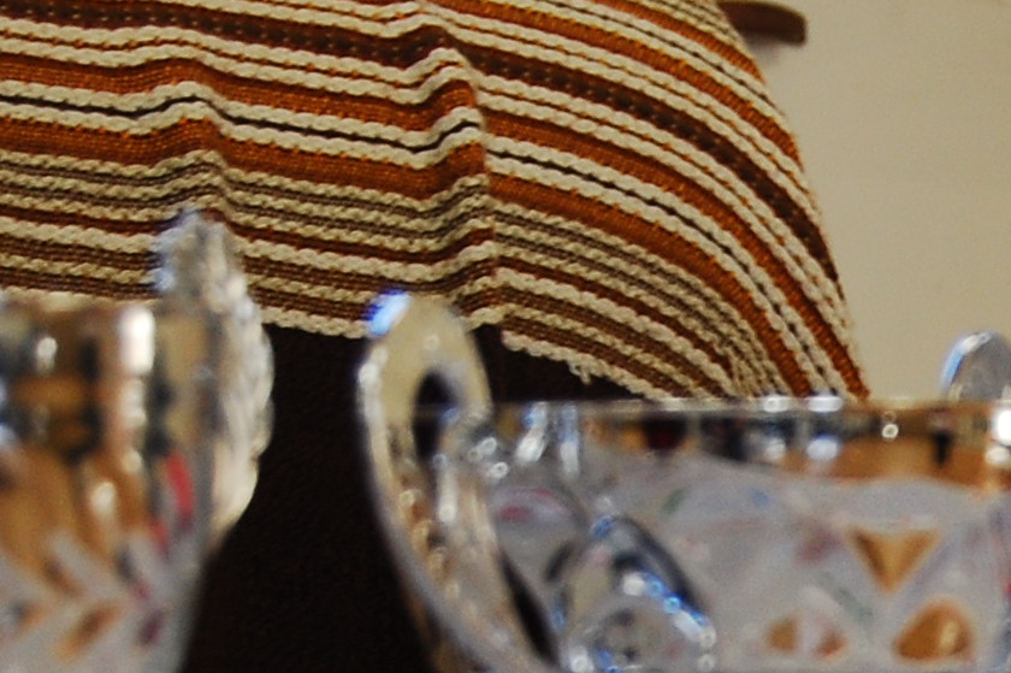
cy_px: 897
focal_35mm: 204
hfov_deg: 10.0
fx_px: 5725
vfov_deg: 6.7
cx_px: 1050
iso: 450
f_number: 4.8
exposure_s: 1/30
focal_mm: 38
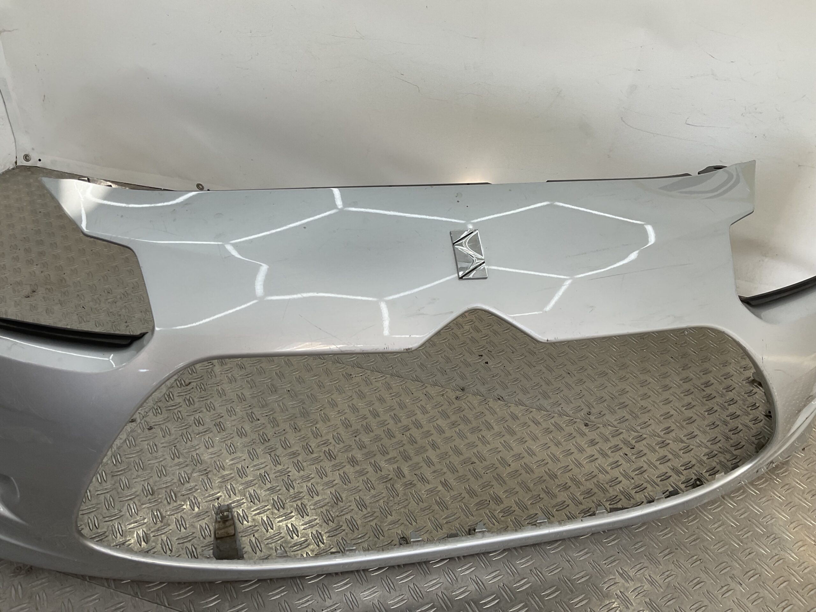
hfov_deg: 61.7
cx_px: 408
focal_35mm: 29
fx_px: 684
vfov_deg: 48.2
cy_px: 306
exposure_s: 1/217
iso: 16
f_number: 1.8
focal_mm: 3
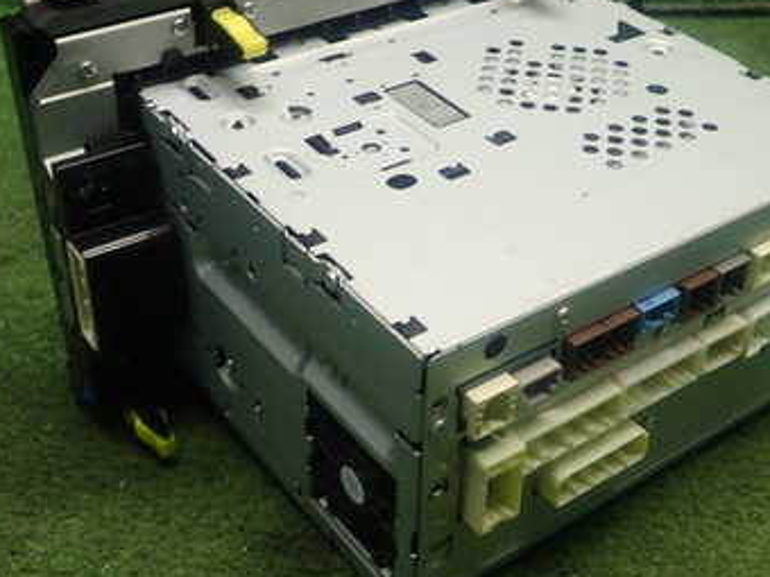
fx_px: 1179
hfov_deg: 36.1
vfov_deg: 27.5
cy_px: 226
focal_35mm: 53
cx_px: 437
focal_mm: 5.4
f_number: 2.3
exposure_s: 1/60
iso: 200
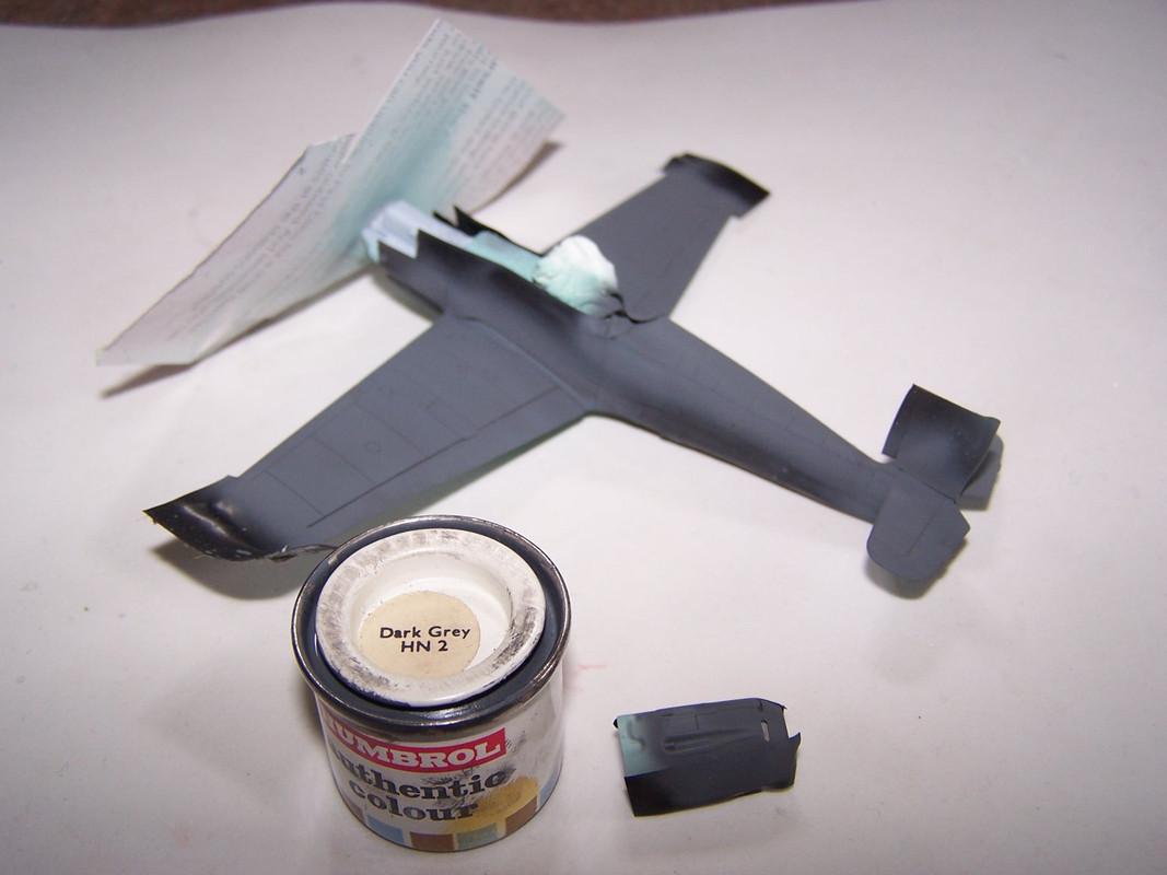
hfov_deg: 49.0
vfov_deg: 37.7
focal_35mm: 38
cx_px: 584
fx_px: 1281
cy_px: 438
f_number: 2.8
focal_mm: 6.3
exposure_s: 1/60
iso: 80
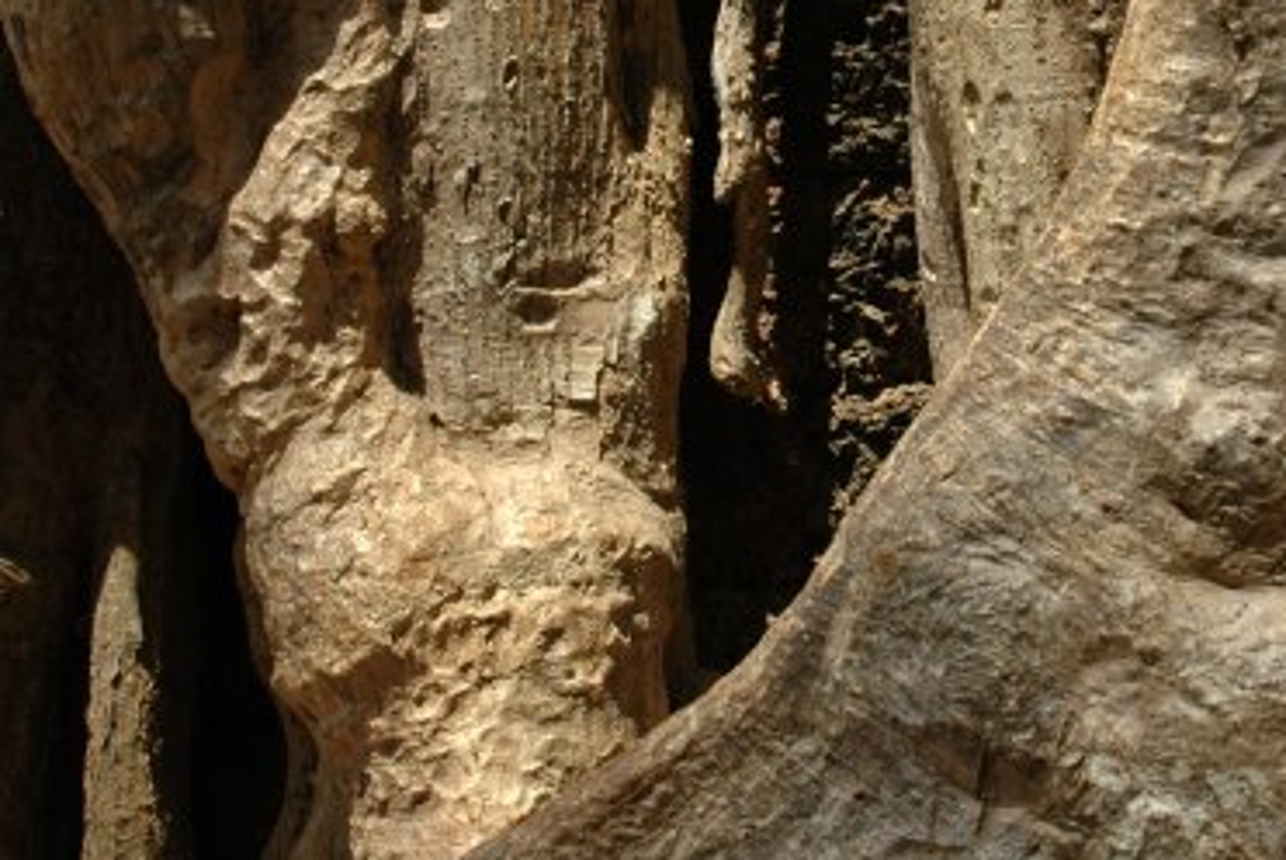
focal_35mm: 64
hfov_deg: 30.9
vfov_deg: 21.1
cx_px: 939
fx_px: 2288
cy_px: 215
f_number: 7.1
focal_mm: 22
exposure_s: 1/200
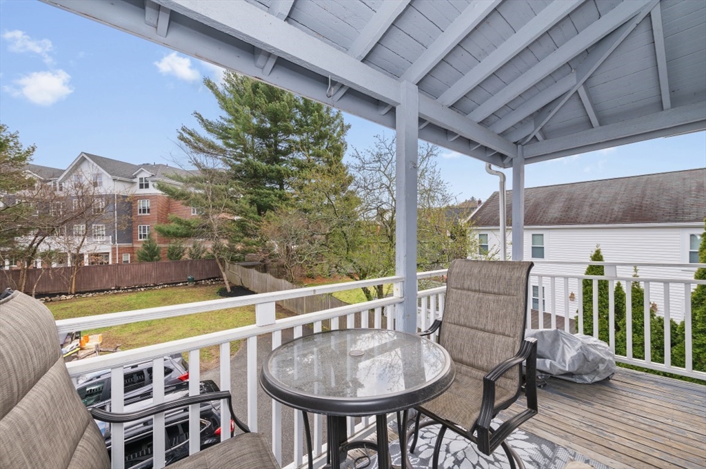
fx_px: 274
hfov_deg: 104.3
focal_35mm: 14
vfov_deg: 81.1
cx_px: 353
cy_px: 234
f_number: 8
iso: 100
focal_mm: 14
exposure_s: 1/200
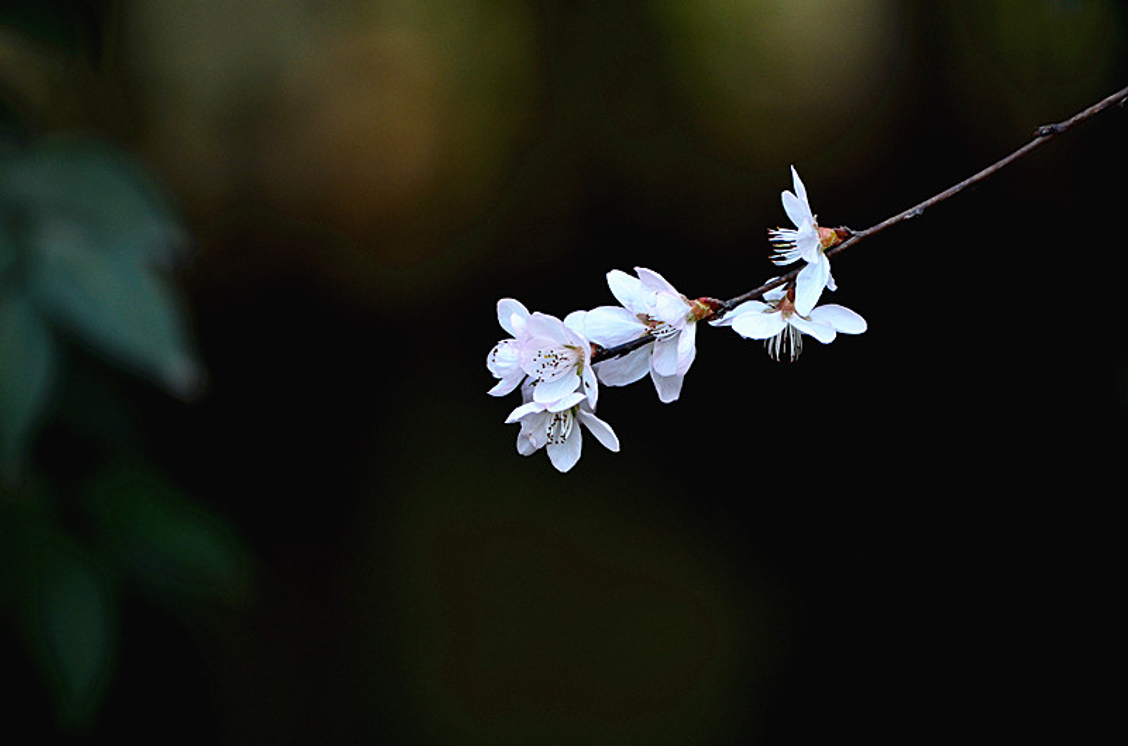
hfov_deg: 6.9
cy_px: 373
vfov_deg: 4.6
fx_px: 9376
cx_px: 564
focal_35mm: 300
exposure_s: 1/125
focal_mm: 200
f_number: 2.8
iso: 320
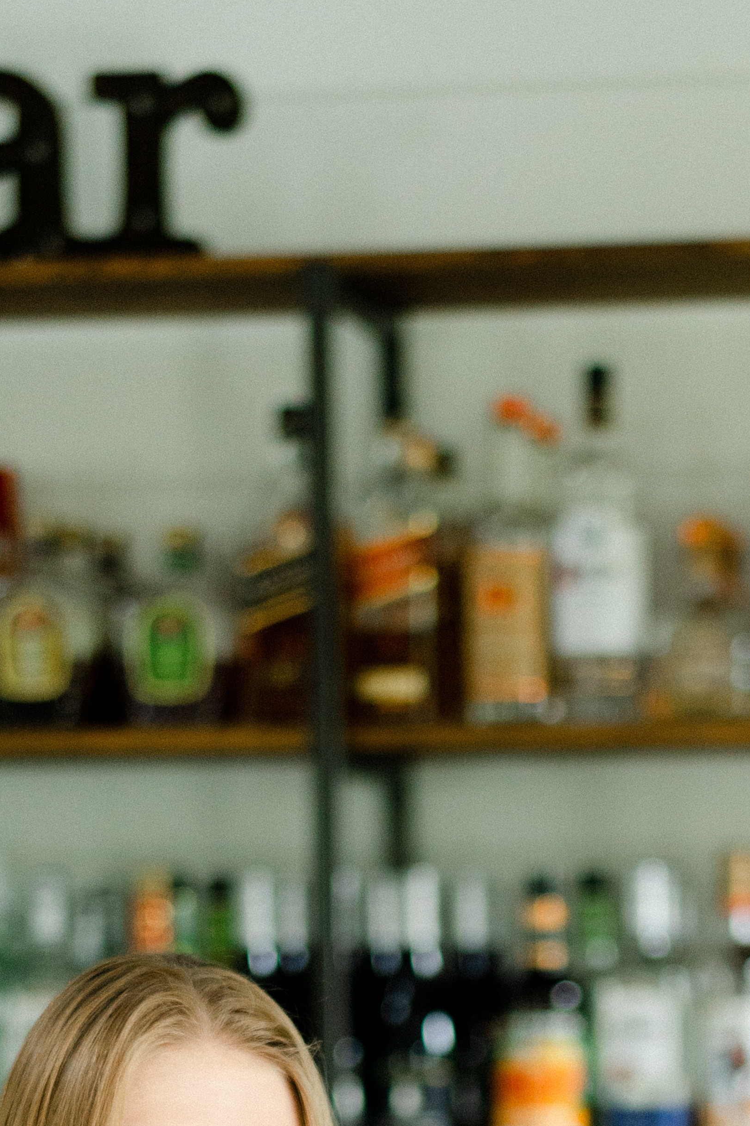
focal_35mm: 142
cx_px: 626
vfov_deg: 13.8
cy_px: 1506
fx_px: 4437
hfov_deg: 9.6
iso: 640
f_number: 1.4
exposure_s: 1/100
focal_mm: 50
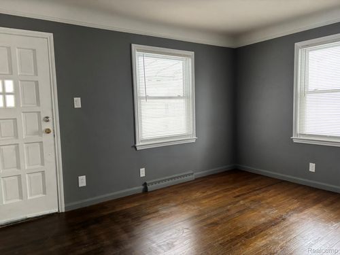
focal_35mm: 26
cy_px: 128
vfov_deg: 53.1
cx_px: 170
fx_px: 255
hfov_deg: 67.3
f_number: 1.6
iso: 200
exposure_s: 1/60
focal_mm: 5.96
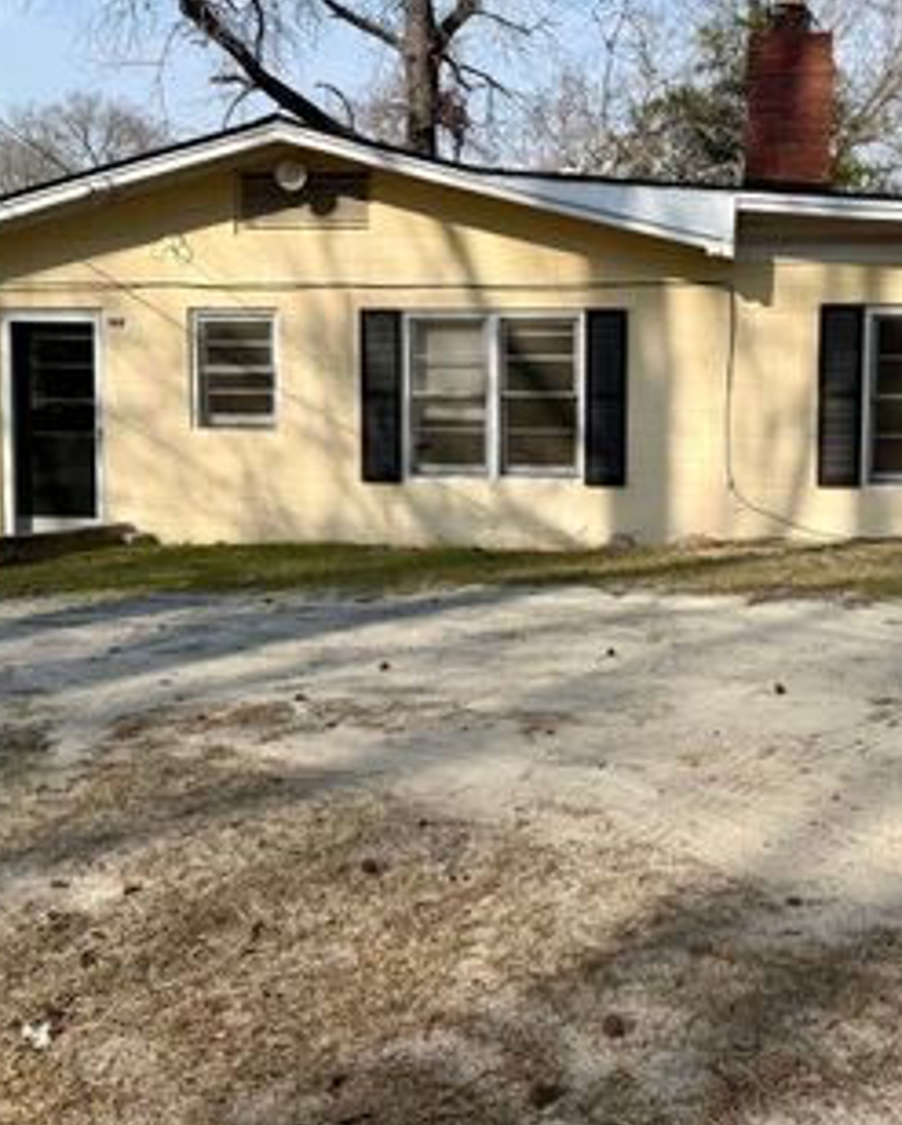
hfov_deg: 38.8
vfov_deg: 47.7
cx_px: 595
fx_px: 1266
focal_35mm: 38
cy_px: 480
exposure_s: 1/4673
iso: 80
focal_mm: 6.76
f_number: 1.78
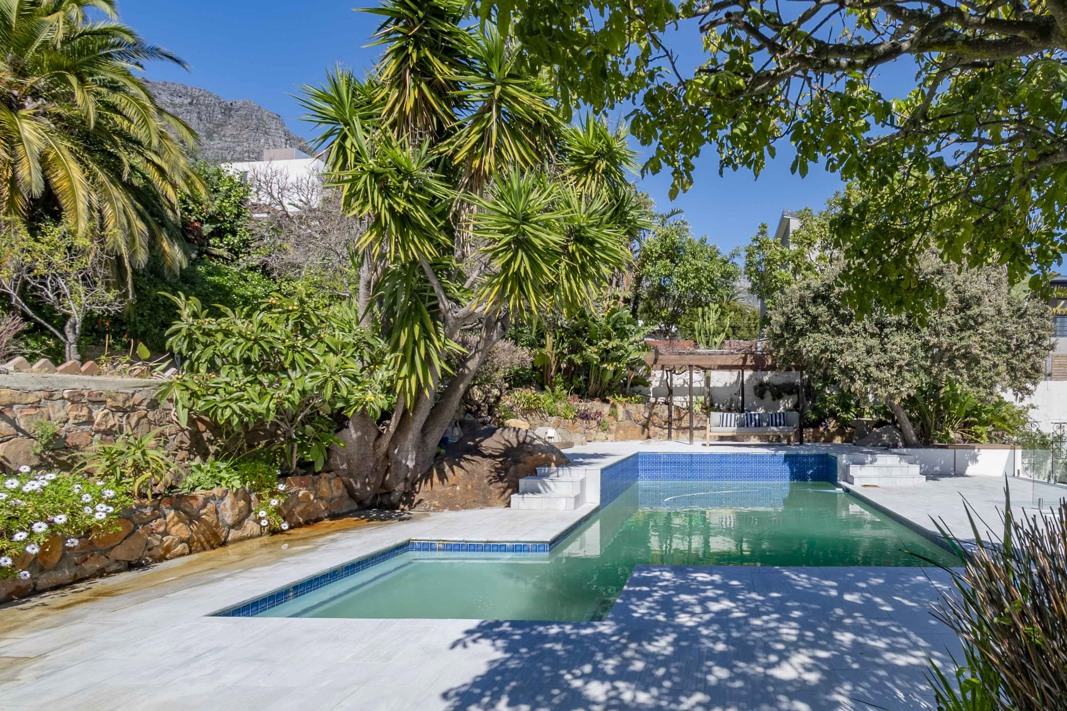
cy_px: 363
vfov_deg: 64.6
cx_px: 667
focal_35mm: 19
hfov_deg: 85.2
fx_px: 563
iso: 160
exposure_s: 1/125
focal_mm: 10
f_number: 13
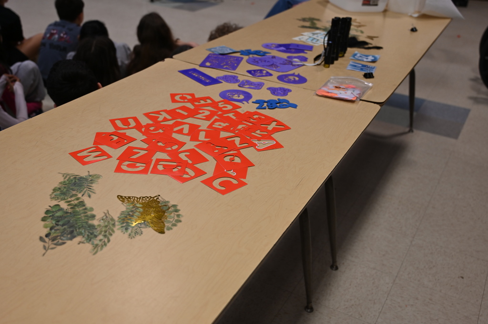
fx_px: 528
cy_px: 162
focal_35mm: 39
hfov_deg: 49.6
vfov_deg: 34.2
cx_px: 244
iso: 450
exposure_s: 1/125
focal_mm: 39
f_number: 4
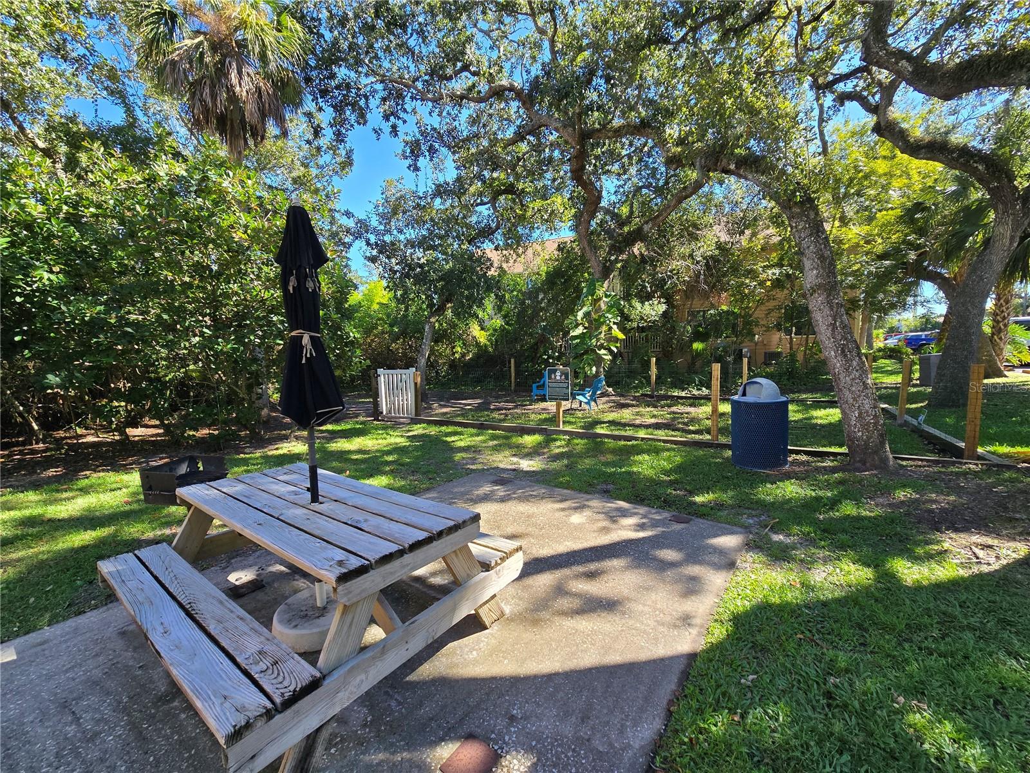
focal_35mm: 13
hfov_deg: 106.2
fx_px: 387
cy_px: 386
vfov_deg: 89.9
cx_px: 515
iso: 50
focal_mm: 2.2
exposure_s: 1/392
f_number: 2.2
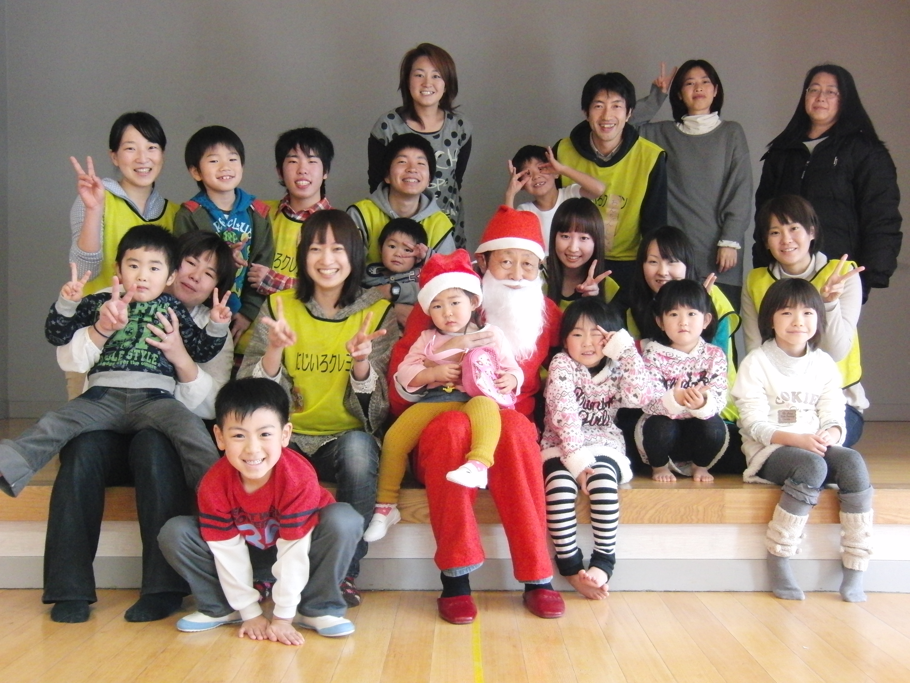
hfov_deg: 46.8
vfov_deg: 36.0
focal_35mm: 40
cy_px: 342
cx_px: 455
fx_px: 1052
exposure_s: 1/40
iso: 800
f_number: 3.8
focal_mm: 7.1
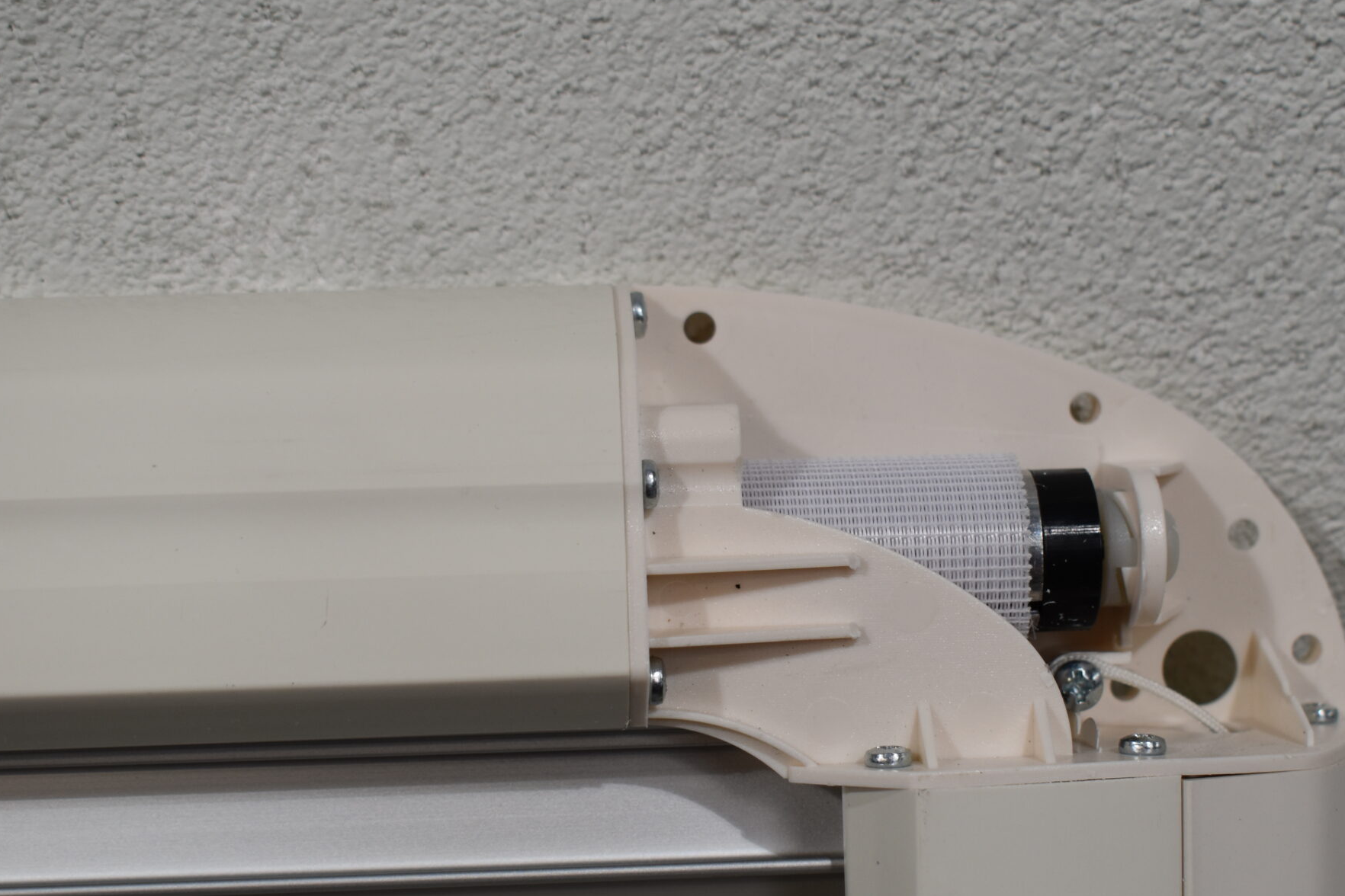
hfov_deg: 27.3
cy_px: 580
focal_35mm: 74
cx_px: 820
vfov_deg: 18.4
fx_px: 2765
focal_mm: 34
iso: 200
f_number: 5.6
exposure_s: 1/125
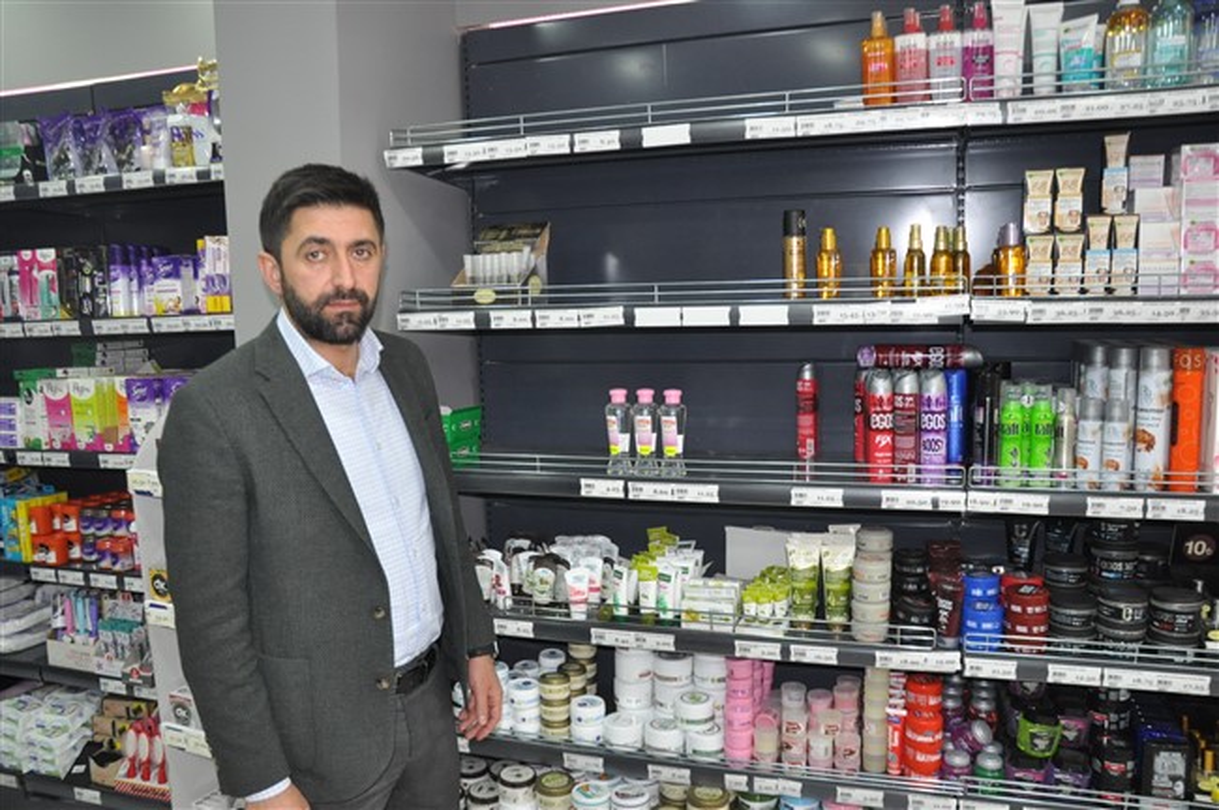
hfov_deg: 67.4
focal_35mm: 27
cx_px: 610
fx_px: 913
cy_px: 405
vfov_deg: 47.8
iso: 1250
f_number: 4.5
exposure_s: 1/60
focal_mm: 18
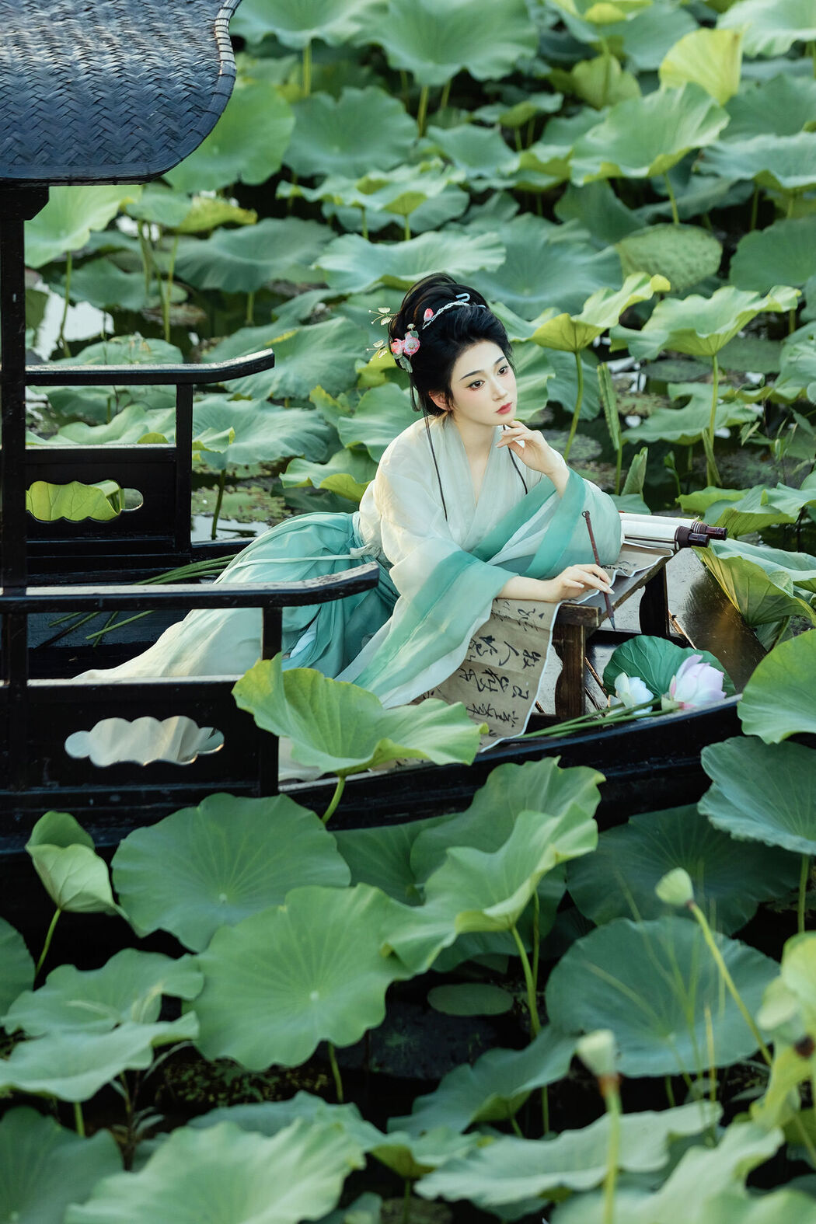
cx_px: 408
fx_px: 4420
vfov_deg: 15.8
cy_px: 612
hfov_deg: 10.5
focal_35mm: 130
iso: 640
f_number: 3.5
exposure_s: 1/160
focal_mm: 130
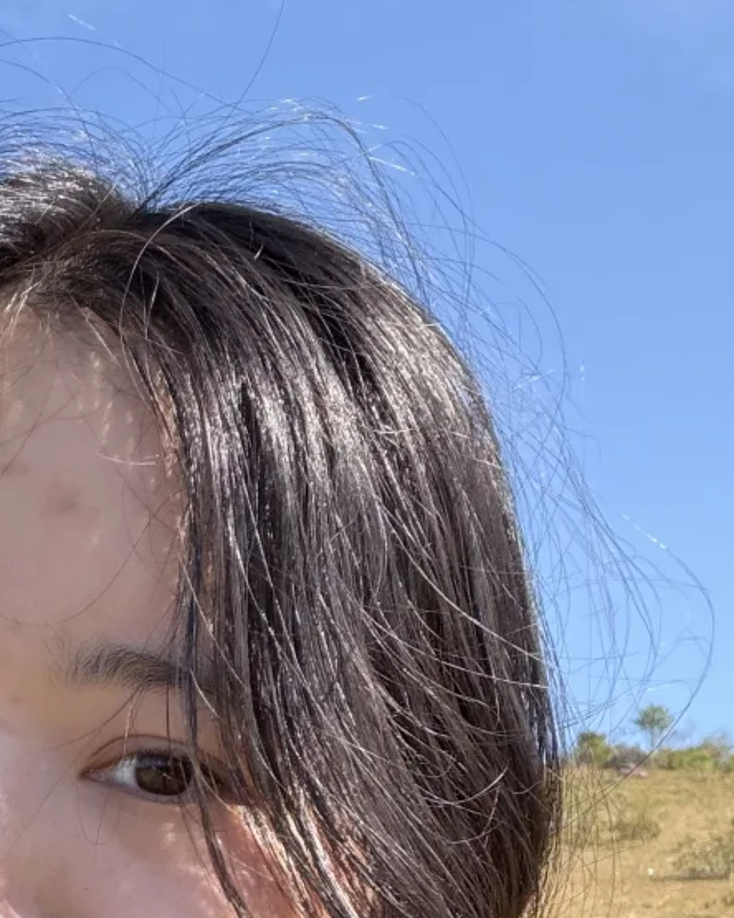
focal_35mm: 76
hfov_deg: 19.6
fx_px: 2064
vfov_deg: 22.9
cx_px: -3
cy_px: 1116
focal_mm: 2.71
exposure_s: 1/461
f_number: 1.9
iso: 40
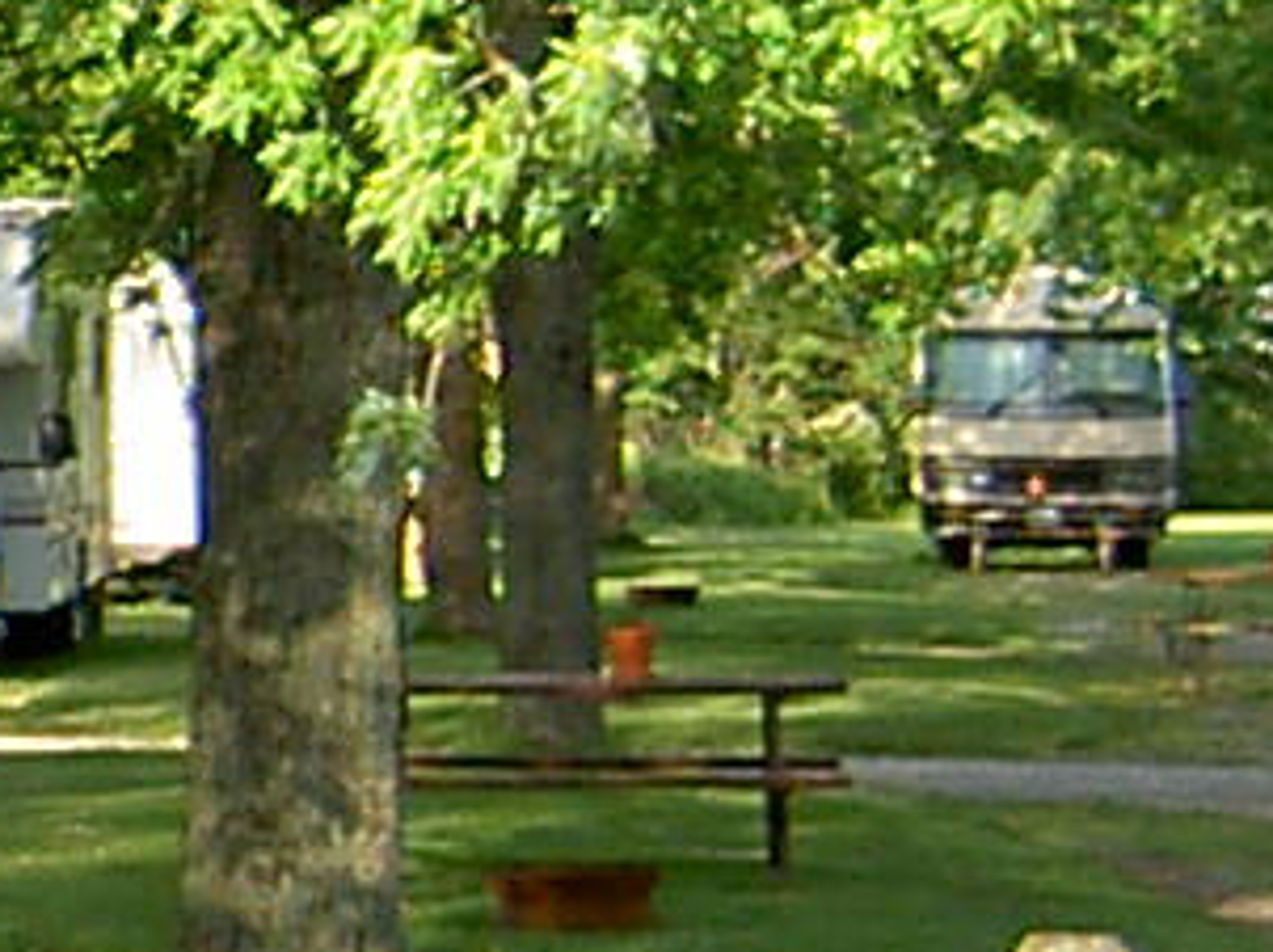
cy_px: 594
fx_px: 9407
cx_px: -1610
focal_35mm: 256
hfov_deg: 7.3
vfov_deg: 5.8
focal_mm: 5.6
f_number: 2.8
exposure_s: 1/200
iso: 50
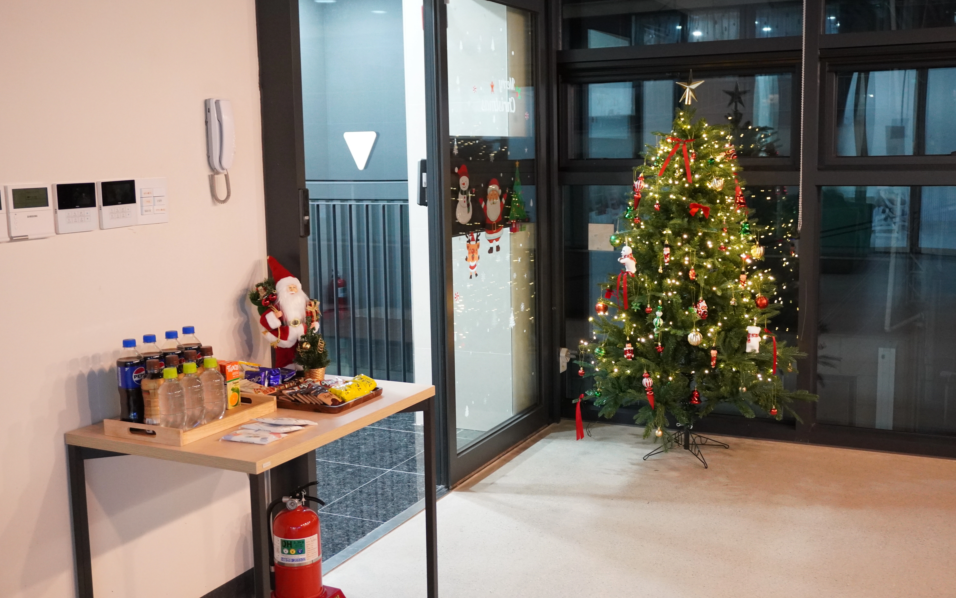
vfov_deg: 33.1
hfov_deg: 50.9
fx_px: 1003
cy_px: 282
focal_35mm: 39
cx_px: 477
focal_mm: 25
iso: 2500
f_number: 4.5
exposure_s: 1/40
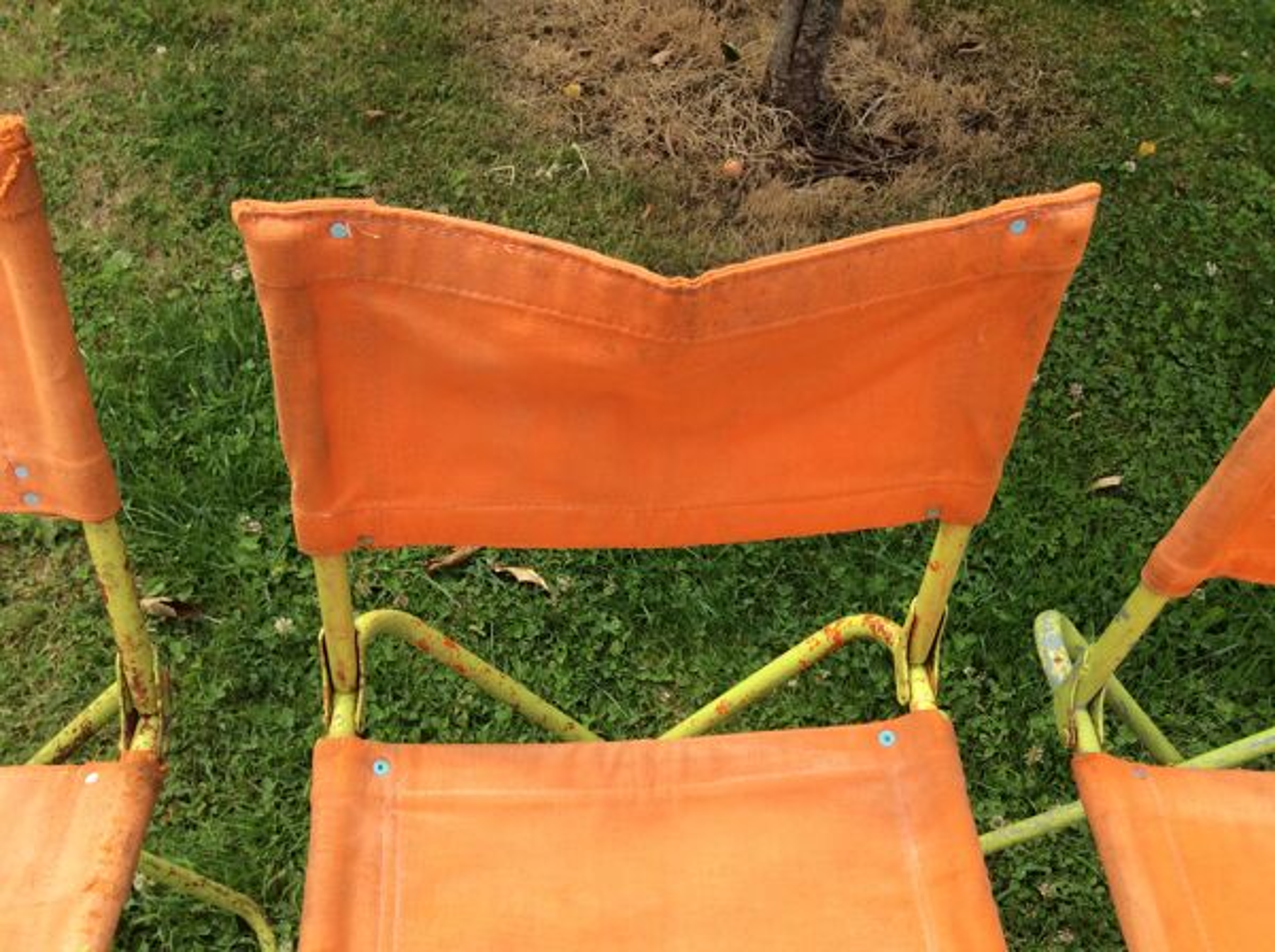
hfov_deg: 56.9
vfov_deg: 44.0
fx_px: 1177
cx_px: 638
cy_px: 476
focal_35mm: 32
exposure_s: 1/608
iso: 32
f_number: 2.4
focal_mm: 3.3
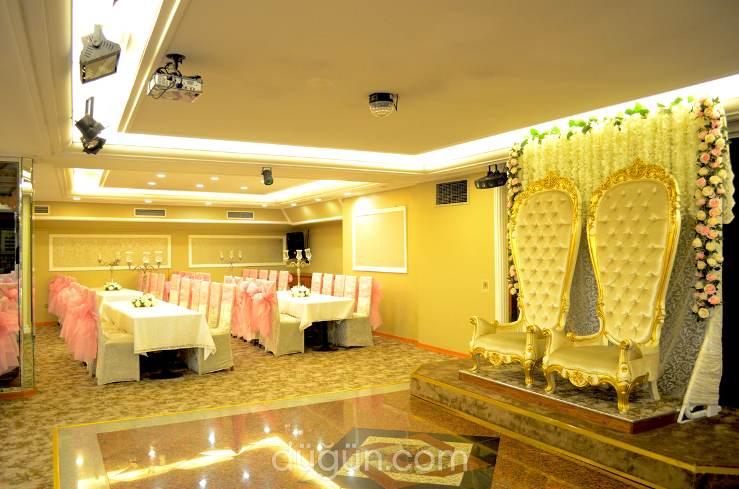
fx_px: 553
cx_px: 370
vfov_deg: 47.7
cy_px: 244
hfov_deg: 67.5
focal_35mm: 27
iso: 2000
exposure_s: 1/30
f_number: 3.5
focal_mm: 18
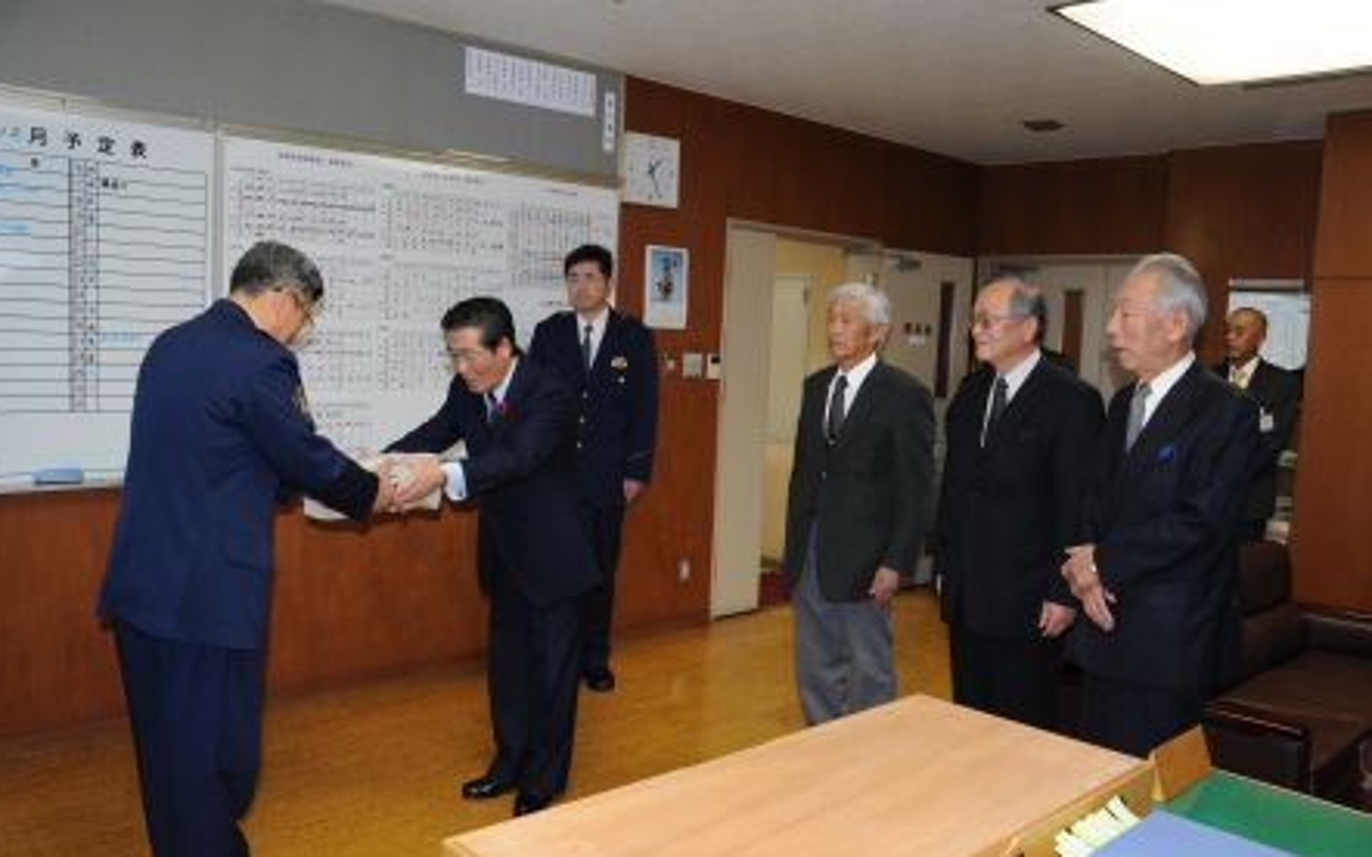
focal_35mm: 28
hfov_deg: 66.5
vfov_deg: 44.5
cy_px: 439
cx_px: 680
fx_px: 1047
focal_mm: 18
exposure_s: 1/60
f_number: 5.6
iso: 400
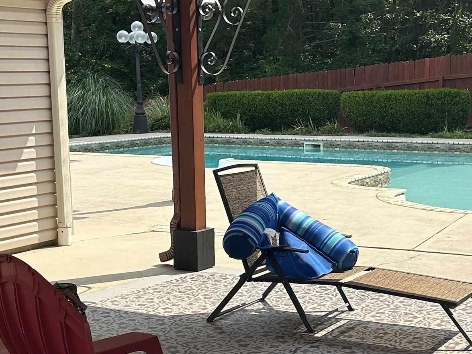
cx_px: 314
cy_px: 190
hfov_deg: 28.4
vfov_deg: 21.6
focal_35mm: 68
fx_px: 927
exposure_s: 1/3077
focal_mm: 5.7
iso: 50
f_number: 1.5
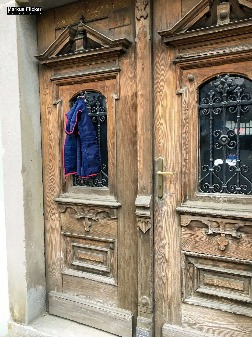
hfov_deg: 48.2
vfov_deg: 61.7
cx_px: 126
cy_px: 168
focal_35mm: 29
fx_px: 281
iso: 80
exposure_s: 1/35
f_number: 2.2
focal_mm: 4.15
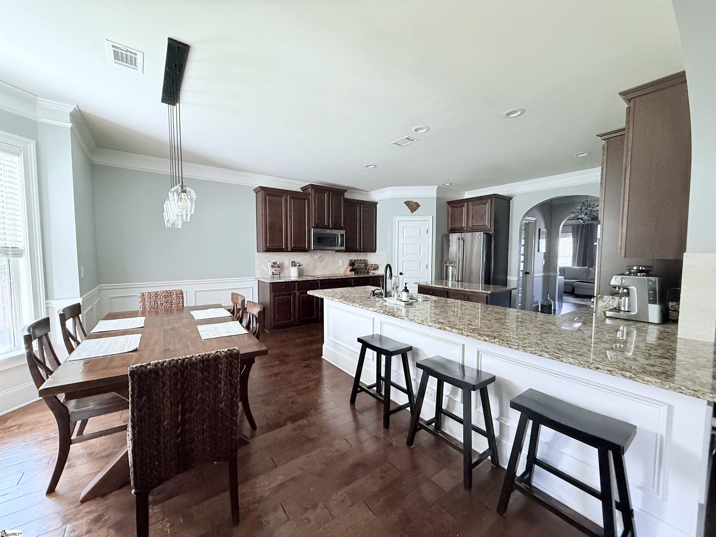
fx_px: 290
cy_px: 268
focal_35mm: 14
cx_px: 358
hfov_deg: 102.1
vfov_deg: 85.7
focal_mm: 2.22
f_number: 2.2
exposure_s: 1/60
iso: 500
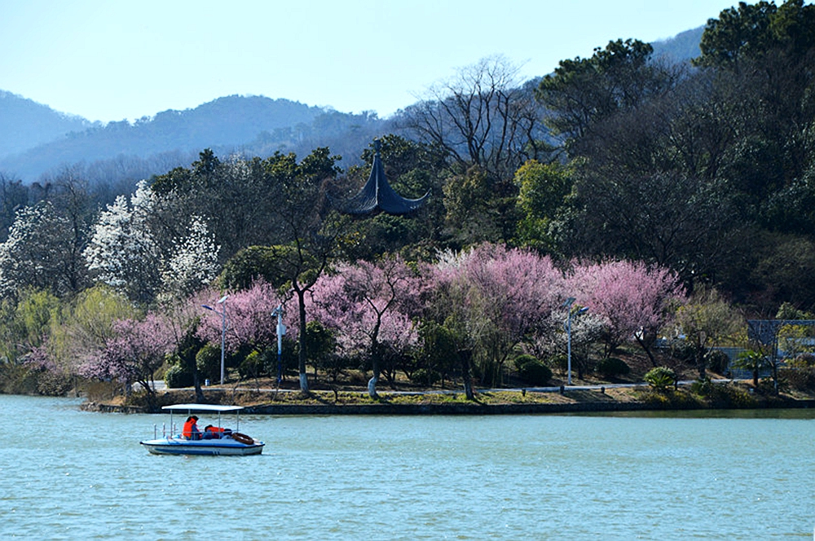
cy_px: 270
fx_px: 3798
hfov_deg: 12.2
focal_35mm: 168
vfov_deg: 8.1
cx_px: 408
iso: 100
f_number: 8
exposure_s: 1/320
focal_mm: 112
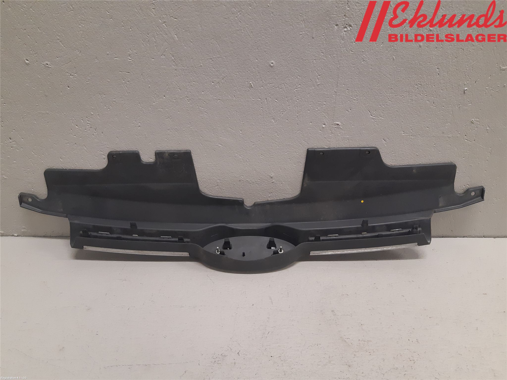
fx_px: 381
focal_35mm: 26
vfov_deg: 53.1
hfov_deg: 67.3
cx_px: 254
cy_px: 190
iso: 160
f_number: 1.7
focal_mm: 3.93
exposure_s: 1/50
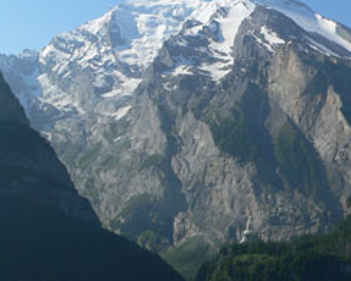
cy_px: 150
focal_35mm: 65
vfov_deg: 23.5
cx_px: 277
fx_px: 676
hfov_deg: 28.5
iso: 80
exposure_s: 1/500
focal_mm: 6
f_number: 5.2
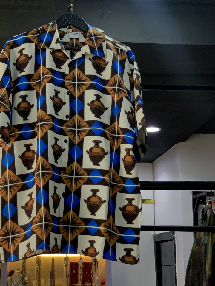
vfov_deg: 29.8
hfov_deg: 22.5
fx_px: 538
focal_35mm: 65
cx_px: 81
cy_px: 128
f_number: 2.4
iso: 100
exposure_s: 1/122
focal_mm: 6
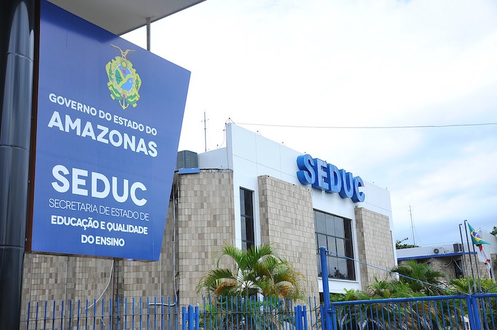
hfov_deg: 43.7
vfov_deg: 29.8
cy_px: 165
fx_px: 620
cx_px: 248
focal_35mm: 45
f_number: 4.5
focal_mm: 30
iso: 125
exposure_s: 1/640
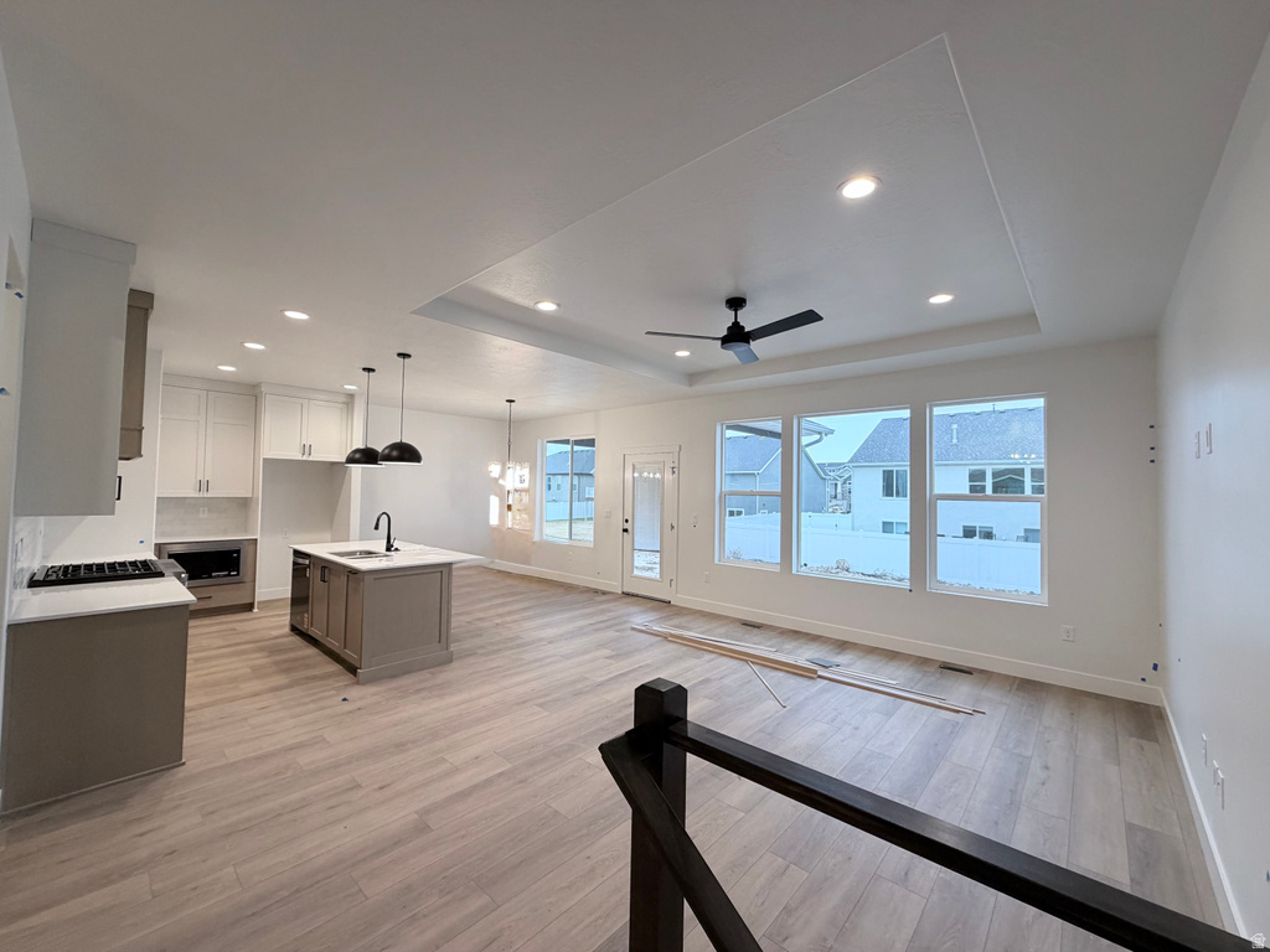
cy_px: 476
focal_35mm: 14
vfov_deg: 85.7
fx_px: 514
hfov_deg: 102.1
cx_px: 635
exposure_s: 1/120
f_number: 2.2
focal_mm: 2.22
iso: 200
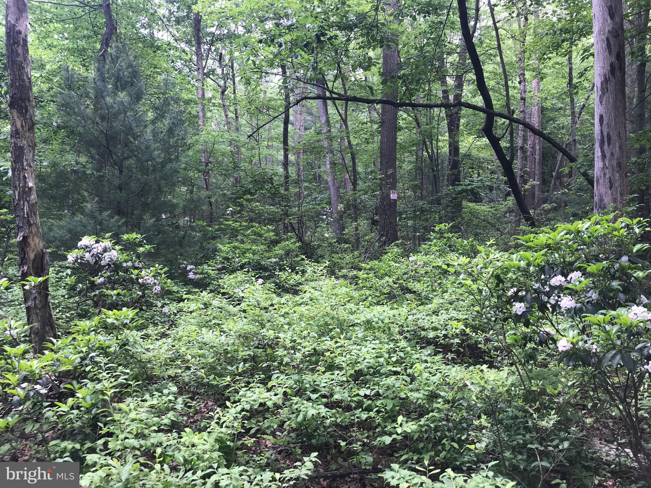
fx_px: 527
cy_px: 244
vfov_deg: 49.7
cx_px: 326
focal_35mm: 28
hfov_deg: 63.4
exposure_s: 1/60
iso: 25
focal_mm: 3.99
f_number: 1.8
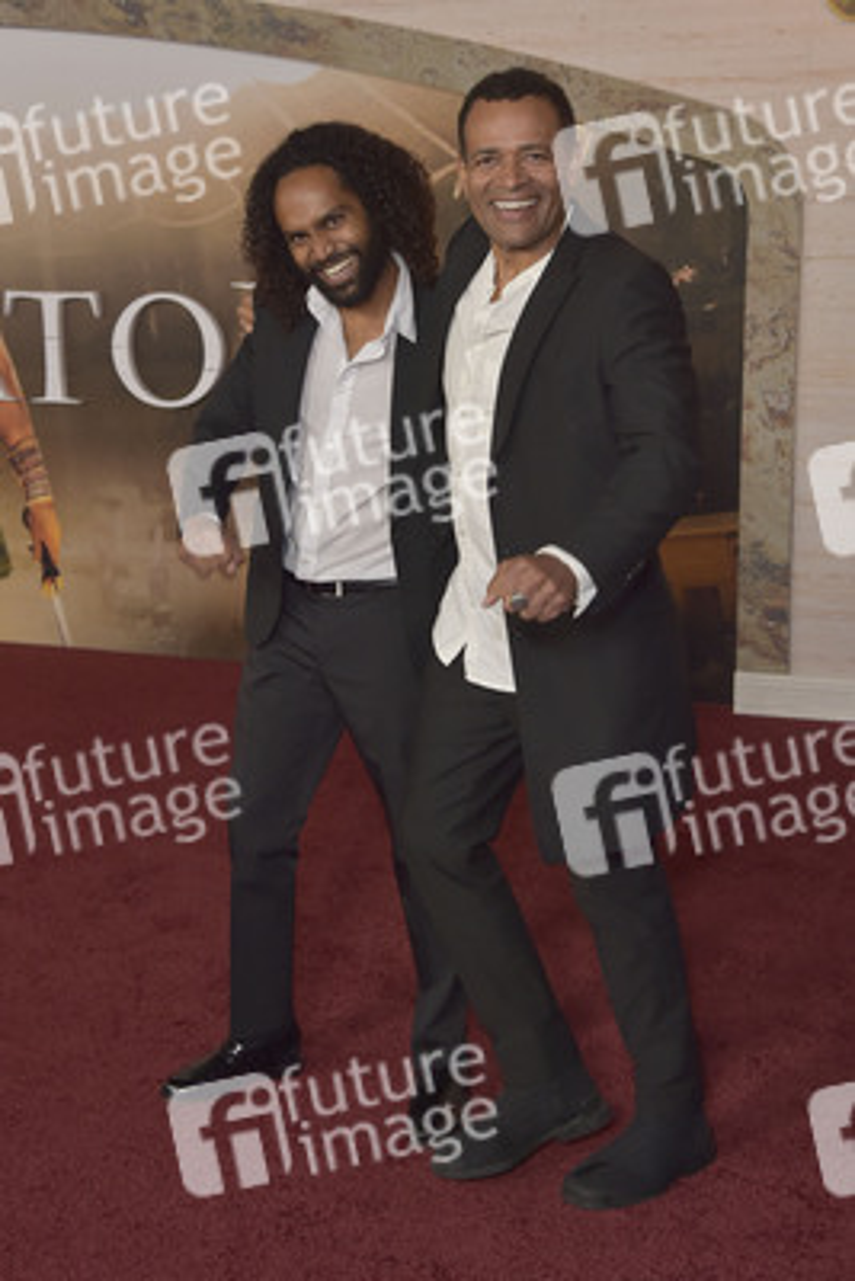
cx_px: 428
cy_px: 640
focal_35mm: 50
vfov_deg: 39.6
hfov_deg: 27.0
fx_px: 1780
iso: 1000
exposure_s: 1/250
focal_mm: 50
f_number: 5.6
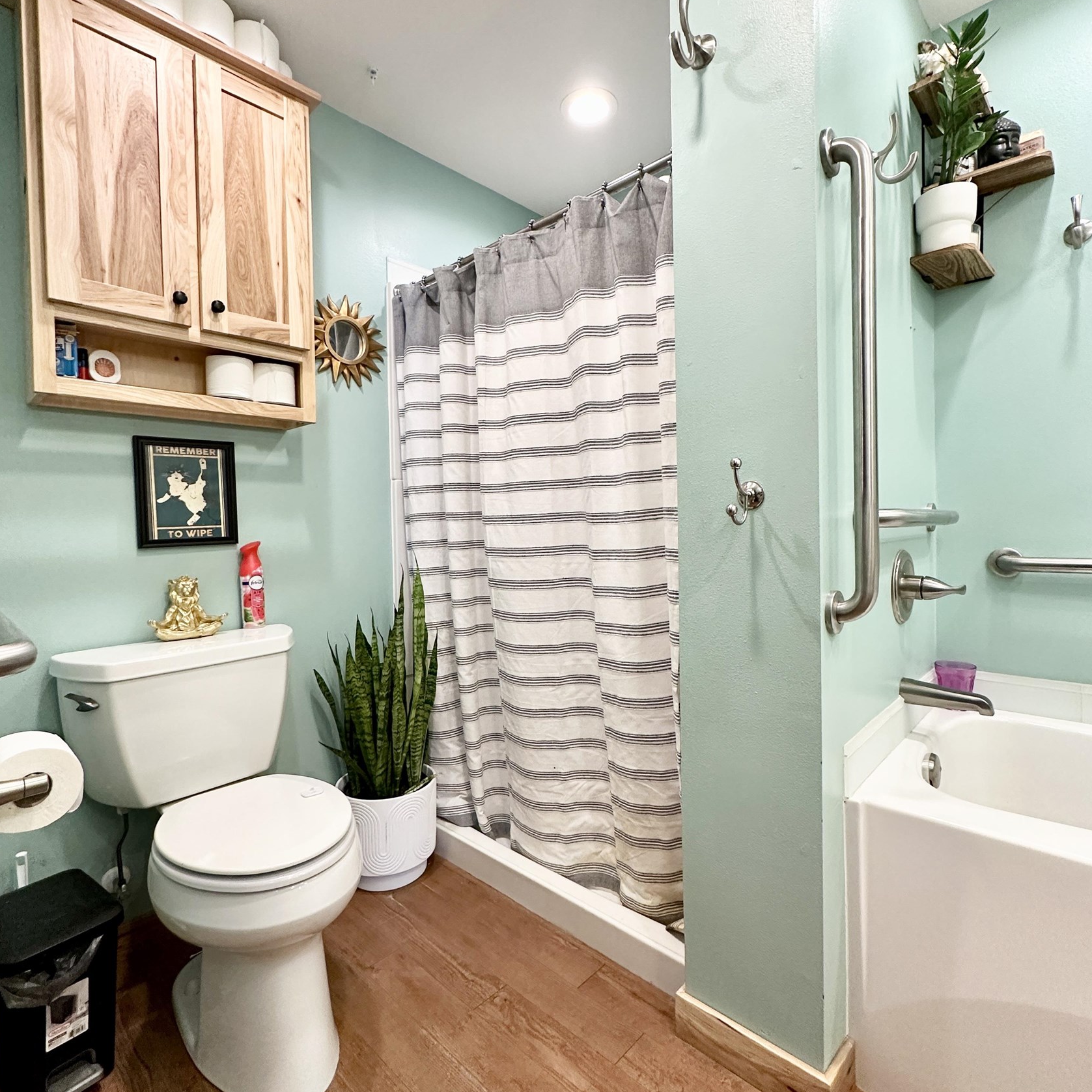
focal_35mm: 17
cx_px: 555
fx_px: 607
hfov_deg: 84.0
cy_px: 533
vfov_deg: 84.0
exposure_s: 1/120
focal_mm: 2.22
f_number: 2.2
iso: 250
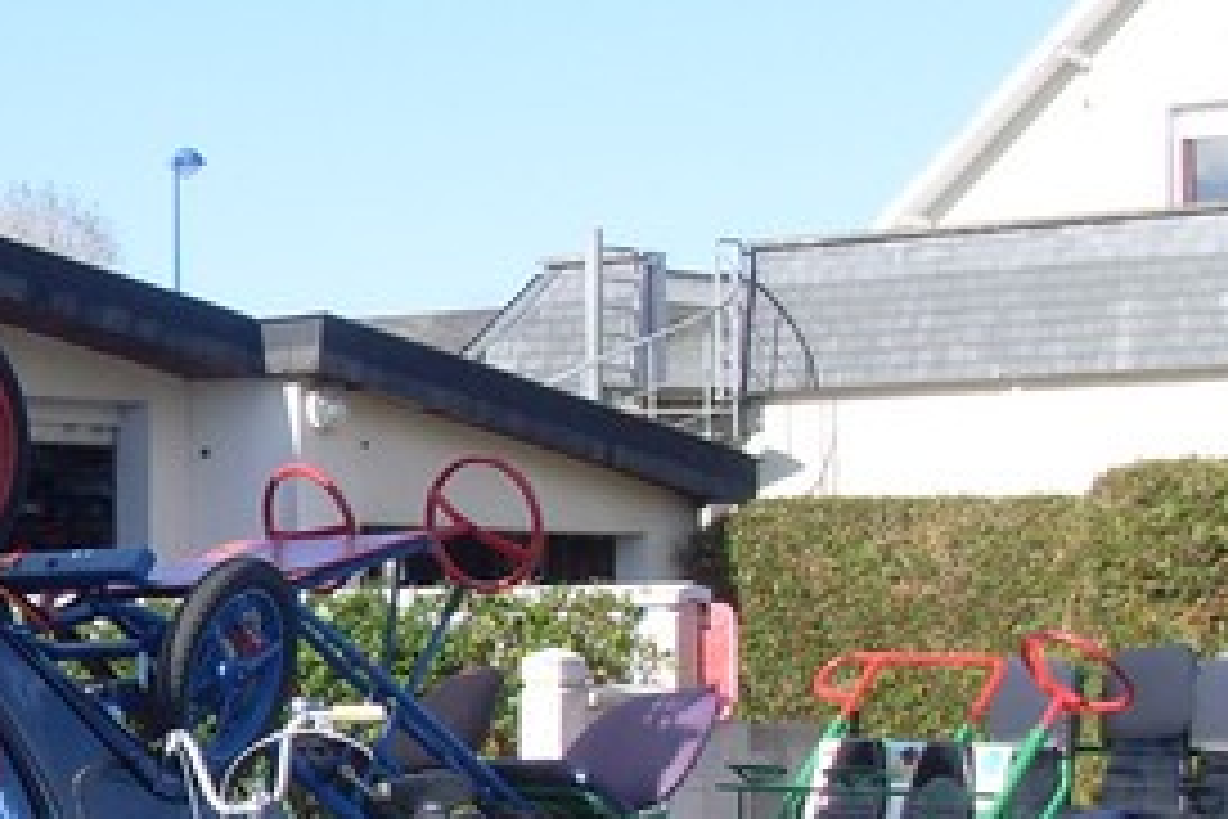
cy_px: 522
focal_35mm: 116
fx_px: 3957
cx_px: -369
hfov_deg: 16.7
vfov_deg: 11.8
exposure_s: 1/250
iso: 80
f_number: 7.7
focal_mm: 6.3
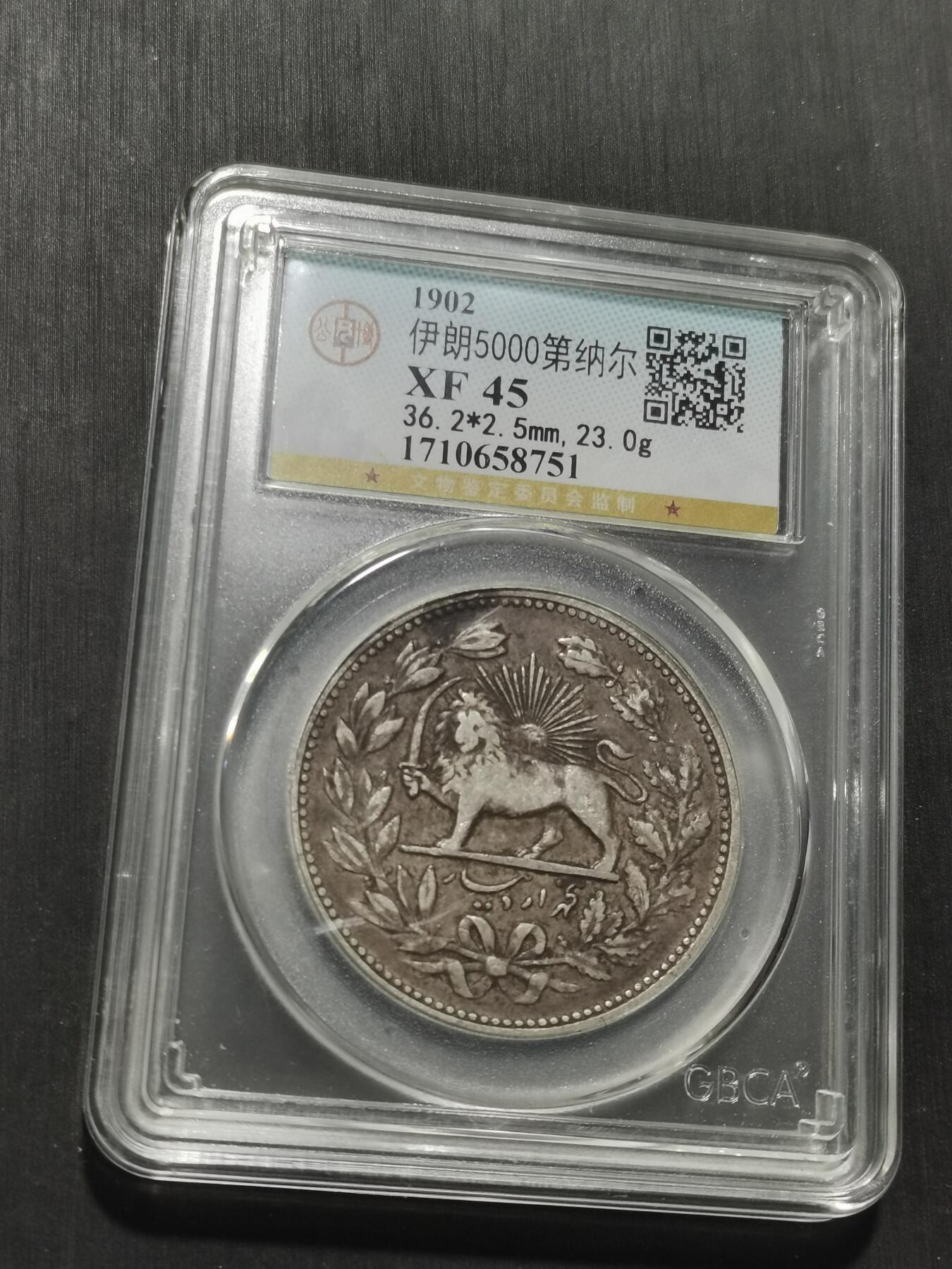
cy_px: 634
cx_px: 476
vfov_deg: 31.7
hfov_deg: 24.0
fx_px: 2237
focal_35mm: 61
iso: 64
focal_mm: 5.58
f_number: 1.8
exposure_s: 1/90
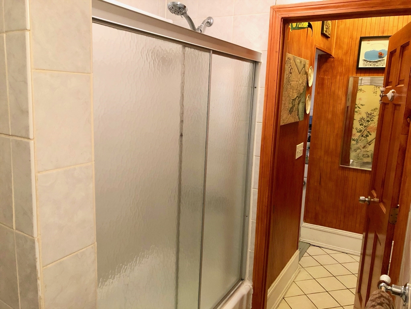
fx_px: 332
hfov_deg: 63.4
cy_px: 154
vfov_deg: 49.7
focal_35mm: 28
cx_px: 206
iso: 100
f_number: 1.8
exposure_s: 1/15
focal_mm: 3.99
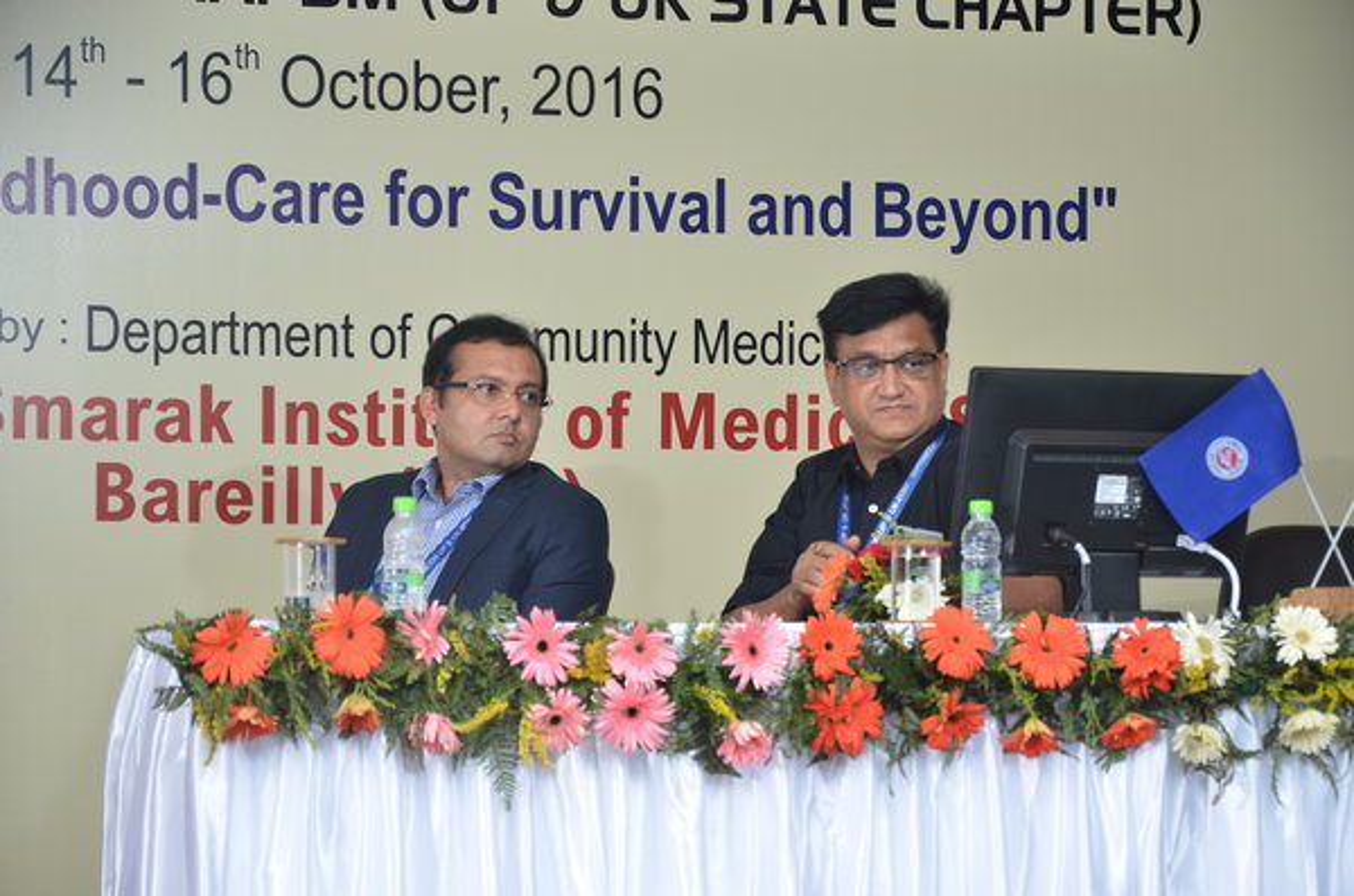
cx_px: 677
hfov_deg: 15.2
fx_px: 5065
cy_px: 448
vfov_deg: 10.1
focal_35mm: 135
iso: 250
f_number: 5.6
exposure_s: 1/125
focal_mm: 90
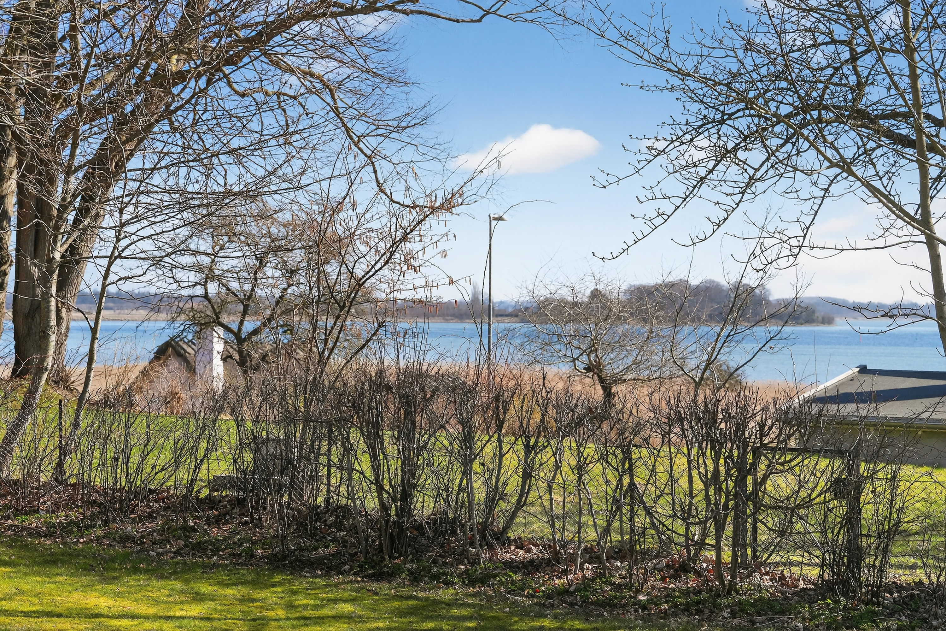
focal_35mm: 70
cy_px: 316
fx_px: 1839
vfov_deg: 19.5
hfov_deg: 28.8
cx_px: 473
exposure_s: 1/2000
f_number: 5.6
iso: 400
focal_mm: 70
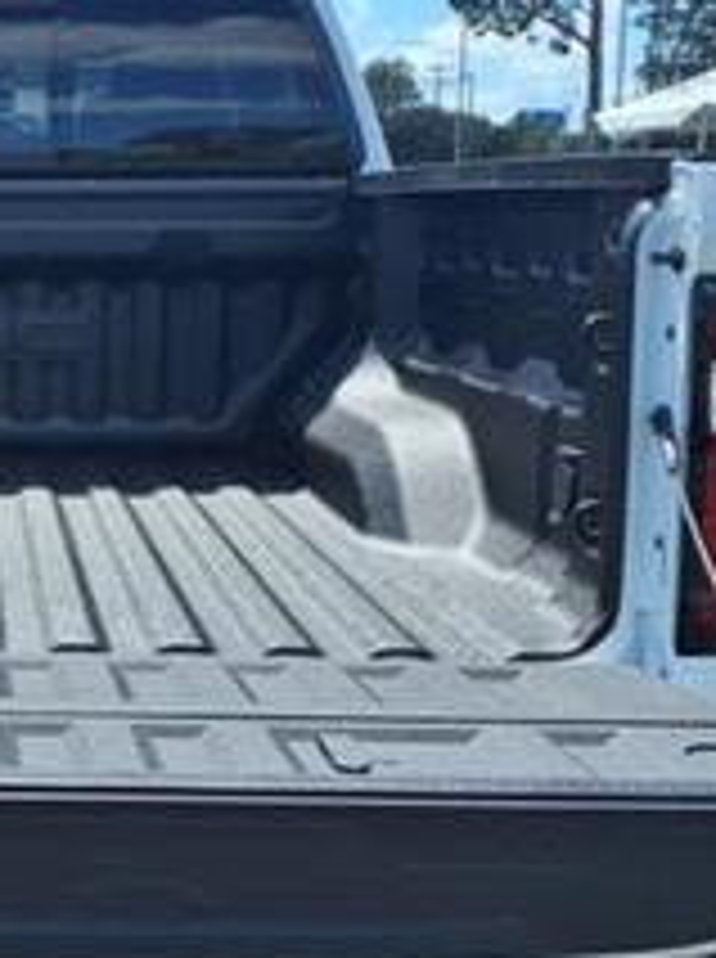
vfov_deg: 30.3
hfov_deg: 21.7
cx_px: -68
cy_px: 454
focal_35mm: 64
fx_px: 1770
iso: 40
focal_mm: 3.58
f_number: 1.9
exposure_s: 1/2500
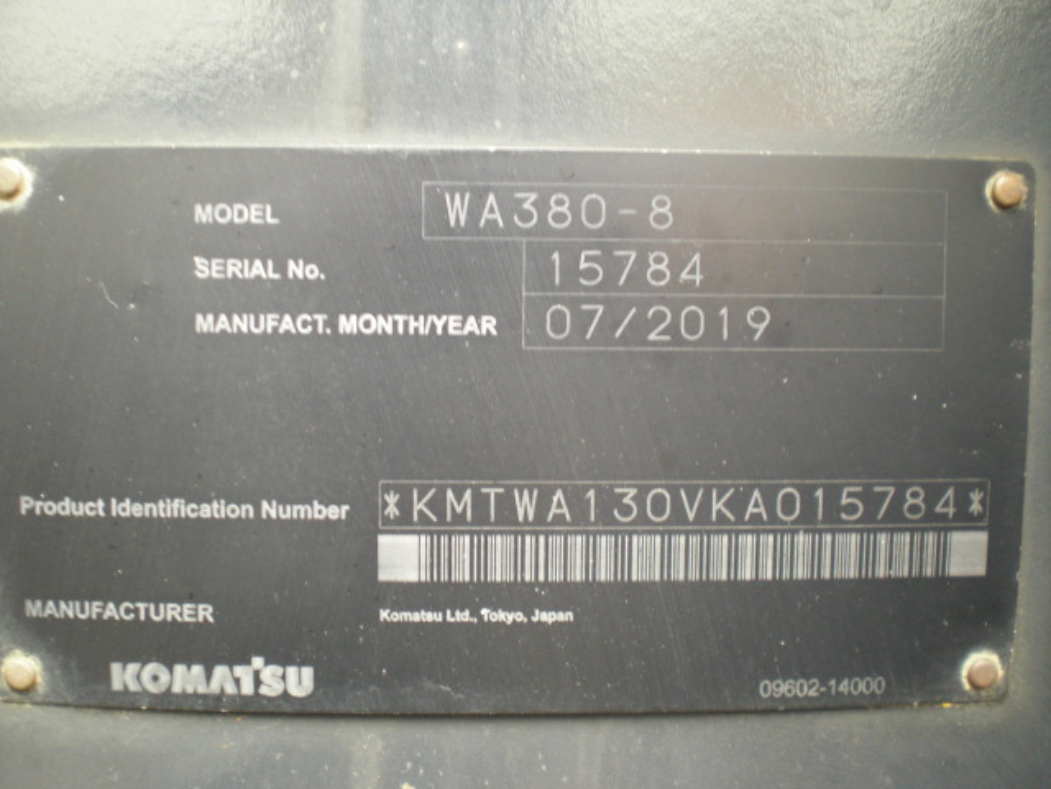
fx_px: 1154
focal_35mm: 38
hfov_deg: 49.0
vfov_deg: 37.7
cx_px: 526
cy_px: 394
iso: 200
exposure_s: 1/25
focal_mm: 6.3
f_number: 3.1
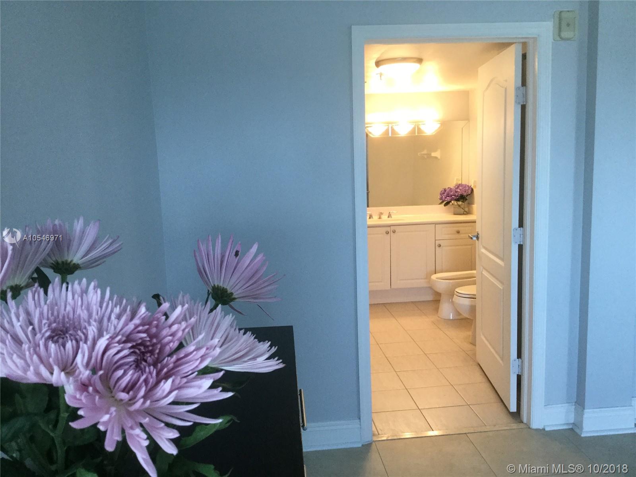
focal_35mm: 31
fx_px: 570
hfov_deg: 58.4
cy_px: 238
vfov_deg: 45.4
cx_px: 318
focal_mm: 3.3
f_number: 2.4
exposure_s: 1/30
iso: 40
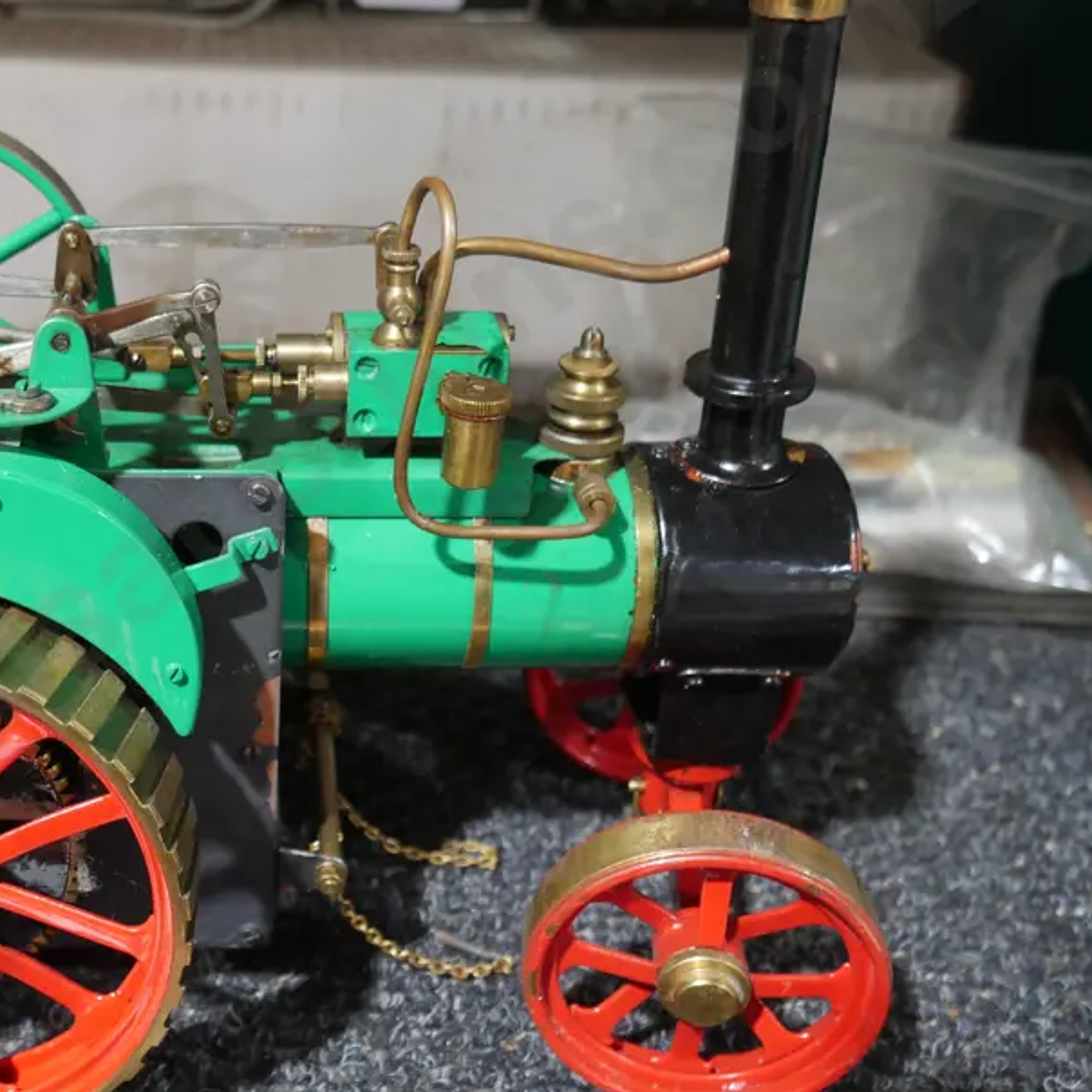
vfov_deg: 40.0
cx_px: 228
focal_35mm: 42
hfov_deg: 38.6
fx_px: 1499
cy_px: 511
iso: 1600
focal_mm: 14
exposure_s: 1/60
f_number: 3.5
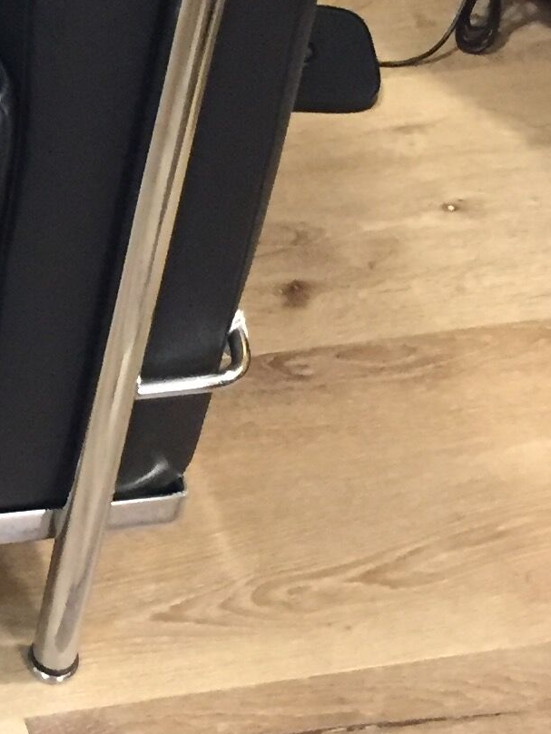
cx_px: -372
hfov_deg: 11.9
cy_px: 84
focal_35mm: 117
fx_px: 2482
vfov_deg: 16.6
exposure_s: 1/17
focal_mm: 4.15
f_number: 2.2
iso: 320
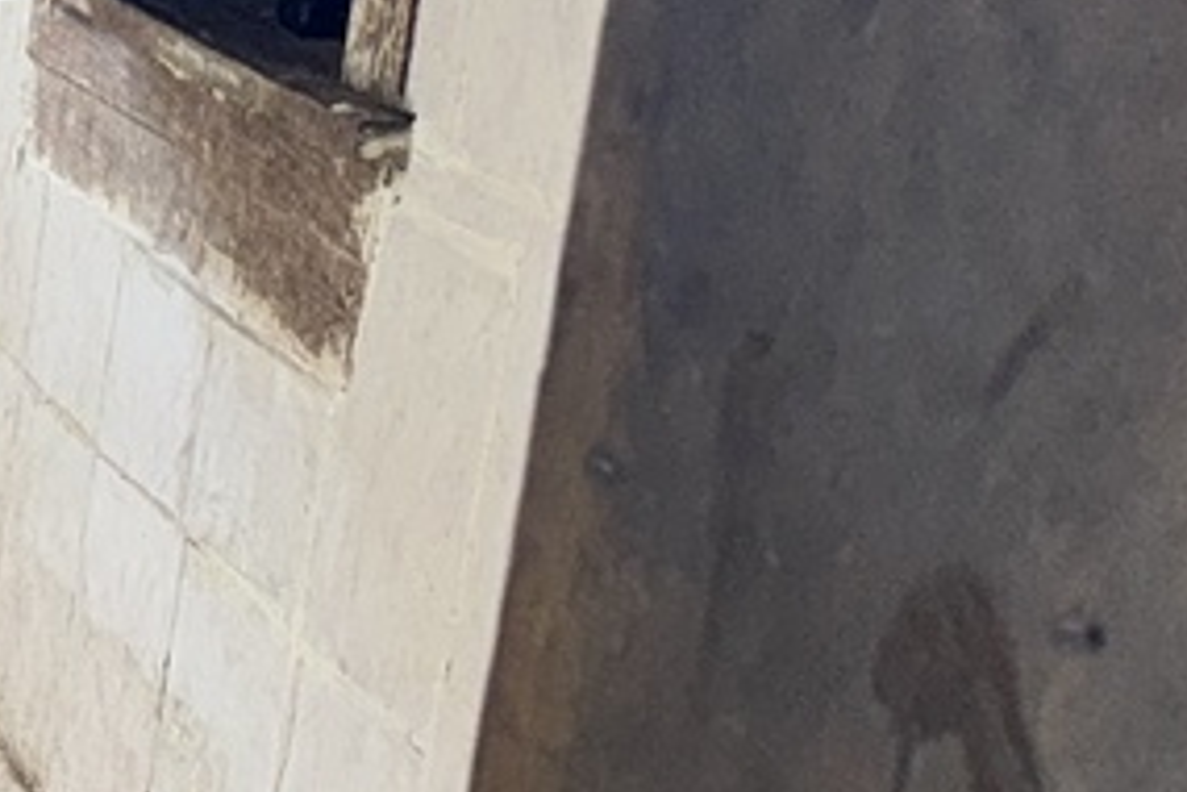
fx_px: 4154
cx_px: -1395
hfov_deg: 13.3
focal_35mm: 126
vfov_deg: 10.6
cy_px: 1021
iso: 50
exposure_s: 1/135
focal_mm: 6.76
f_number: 1.78
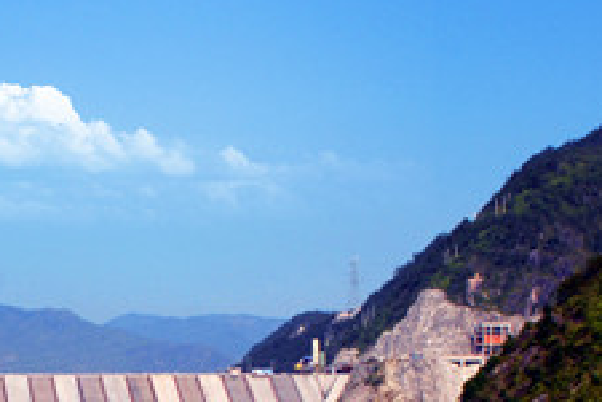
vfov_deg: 13.8
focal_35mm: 96
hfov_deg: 20.6
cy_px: 489
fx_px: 1605
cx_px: 8
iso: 160
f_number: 10
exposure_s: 1/350
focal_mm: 24
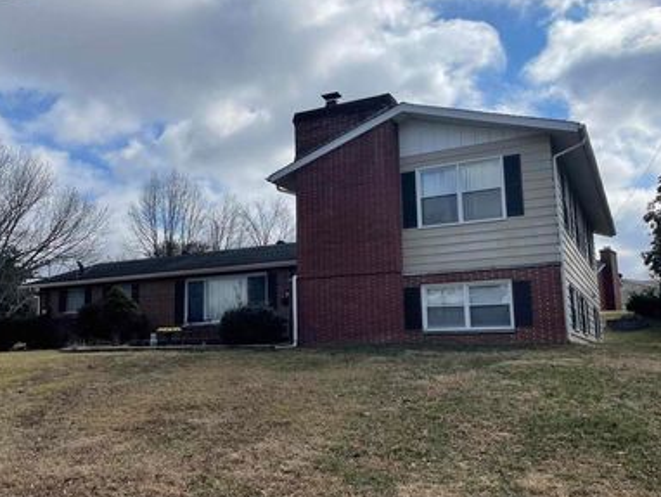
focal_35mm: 34
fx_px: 650
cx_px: 251
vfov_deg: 41.8
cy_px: 248
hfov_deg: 53.4
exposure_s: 1/6897
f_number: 1.6
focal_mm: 4.2
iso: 32
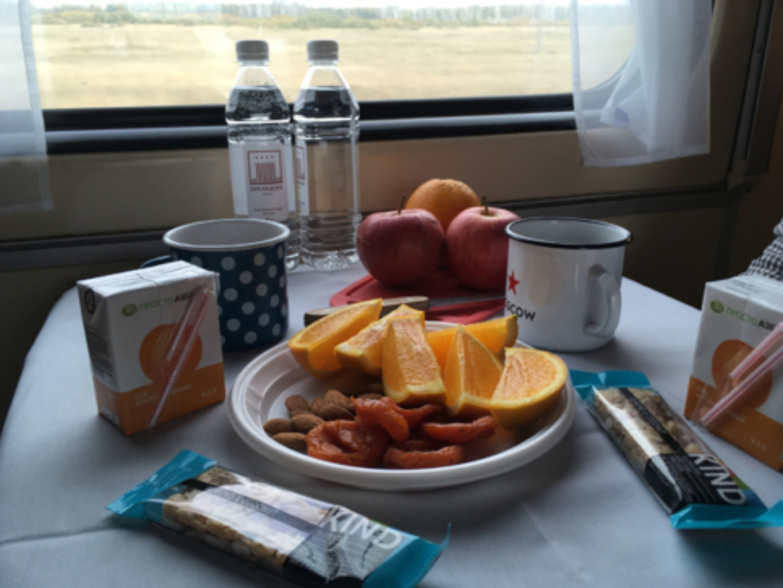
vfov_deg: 46.8
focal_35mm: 30
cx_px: 391
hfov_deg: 59.9
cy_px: 299
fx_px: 679
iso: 40
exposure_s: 1/100
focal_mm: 4.15
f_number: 2.2
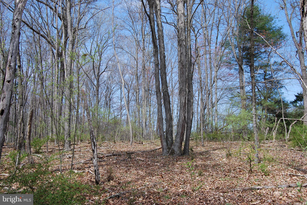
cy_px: 102
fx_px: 294
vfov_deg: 38.4
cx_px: 154
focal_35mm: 34
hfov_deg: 55.1
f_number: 10
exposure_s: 1/200
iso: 200
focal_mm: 23
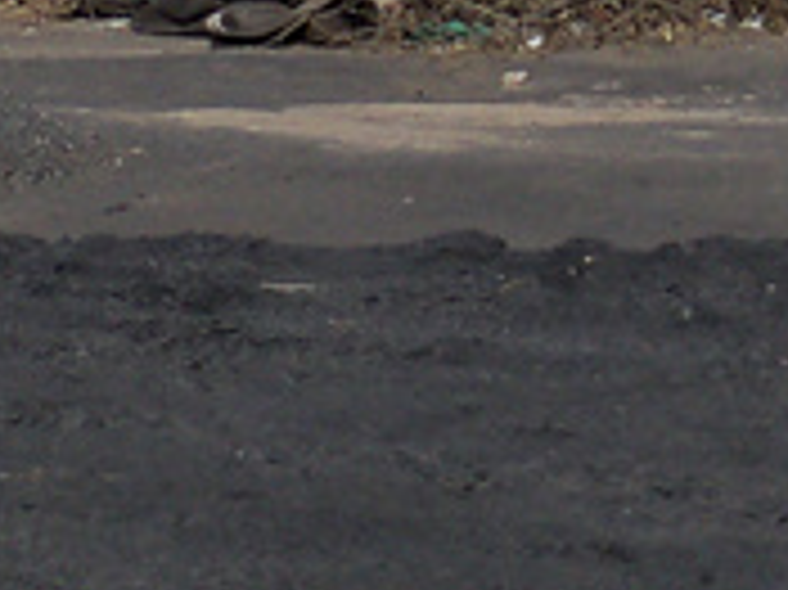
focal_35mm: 200
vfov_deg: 6.9
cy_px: -964
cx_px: 648
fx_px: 4550
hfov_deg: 9.9
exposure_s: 1/500
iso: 80
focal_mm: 6.2
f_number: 6.2
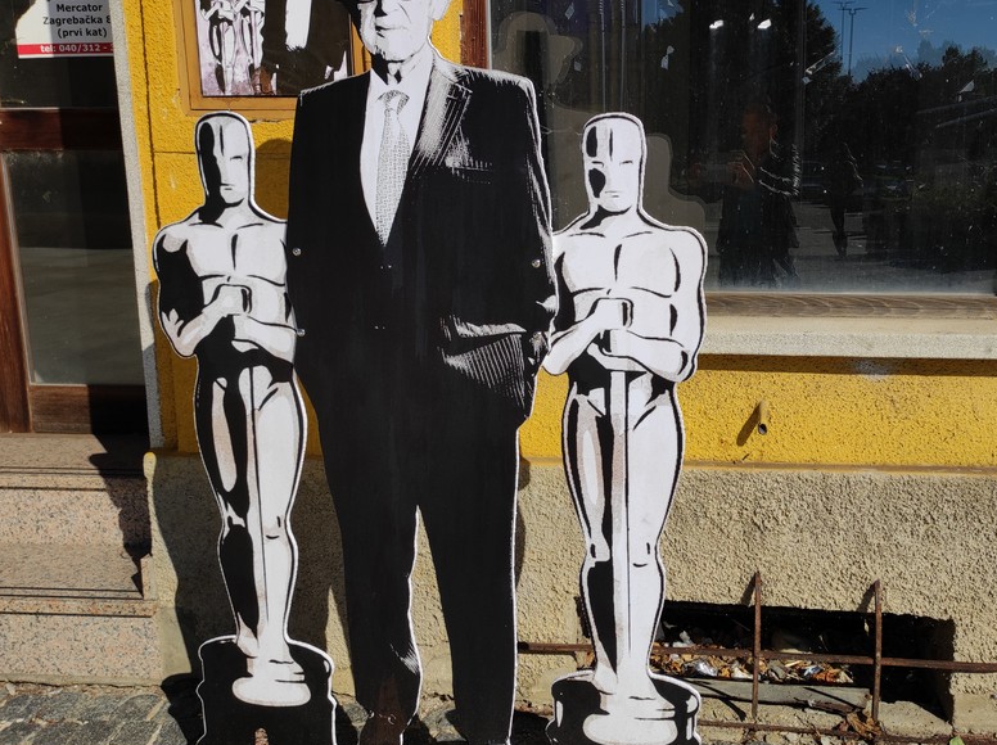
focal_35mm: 33
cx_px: 617
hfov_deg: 54.8
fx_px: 949
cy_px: 348
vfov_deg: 42.8
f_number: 1.79
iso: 50
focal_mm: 4.7
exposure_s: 1/1320
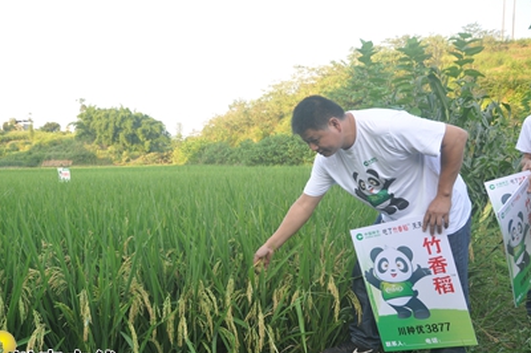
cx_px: 203
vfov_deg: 43.4
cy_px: 206
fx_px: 442
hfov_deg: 61.2
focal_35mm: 30
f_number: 5.6
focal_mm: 16
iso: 250
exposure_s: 1/125
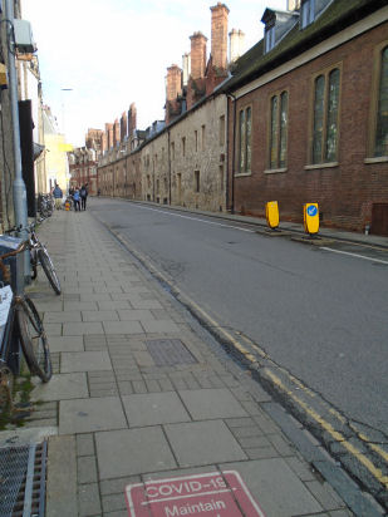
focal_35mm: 26
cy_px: 258
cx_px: 194
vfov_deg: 67.3
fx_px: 389
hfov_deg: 53.1
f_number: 3.2
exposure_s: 1/200
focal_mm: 4.6
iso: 100
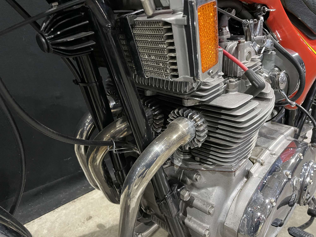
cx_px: 158
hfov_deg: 67.3
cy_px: 118
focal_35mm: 26
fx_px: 237
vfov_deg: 53.1
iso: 500
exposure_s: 1/25
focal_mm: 4.2
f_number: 1.6
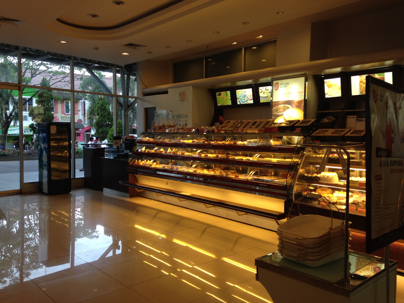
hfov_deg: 55.4
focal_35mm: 33
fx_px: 385
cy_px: 152
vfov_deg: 42.9
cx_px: 202
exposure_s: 1/40
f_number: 2.4
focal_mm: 4.12
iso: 64
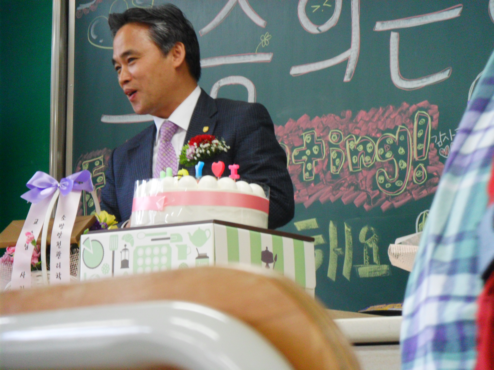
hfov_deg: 18.7
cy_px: 185
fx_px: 1498
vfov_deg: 14.1
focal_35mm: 105
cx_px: 247
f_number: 5.6
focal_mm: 18.9
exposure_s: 1/10
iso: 200
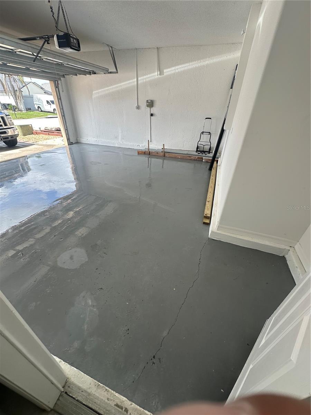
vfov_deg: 102.1
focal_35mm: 14
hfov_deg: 85.7
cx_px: 156
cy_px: 208
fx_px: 168
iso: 40
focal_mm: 2.22
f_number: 2.2
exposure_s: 1/201
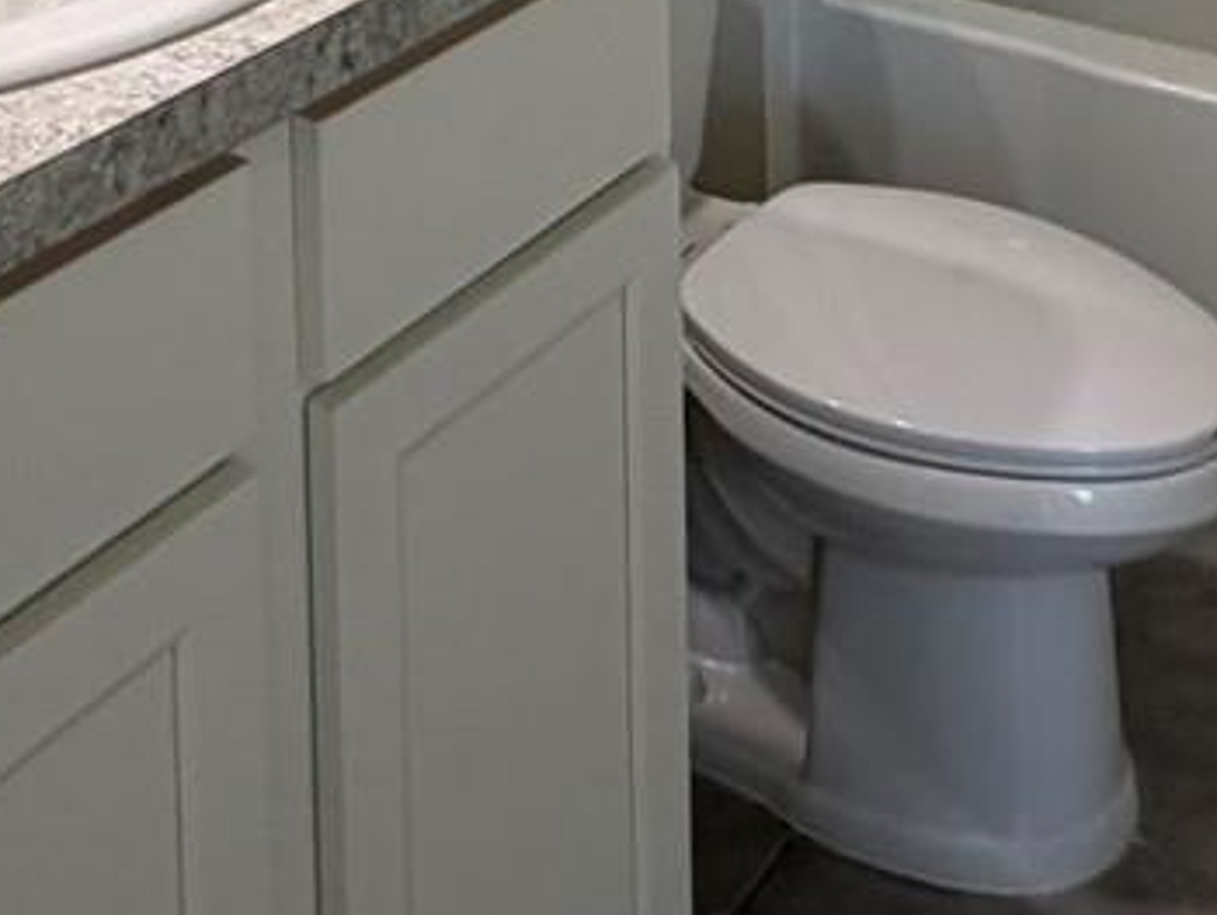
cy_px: -745
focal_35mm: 64
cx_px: 619
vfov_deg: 18.1
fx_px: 2252
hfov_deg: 30.2
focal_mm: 2.22
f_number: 2.2
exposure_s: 1/120
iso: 160
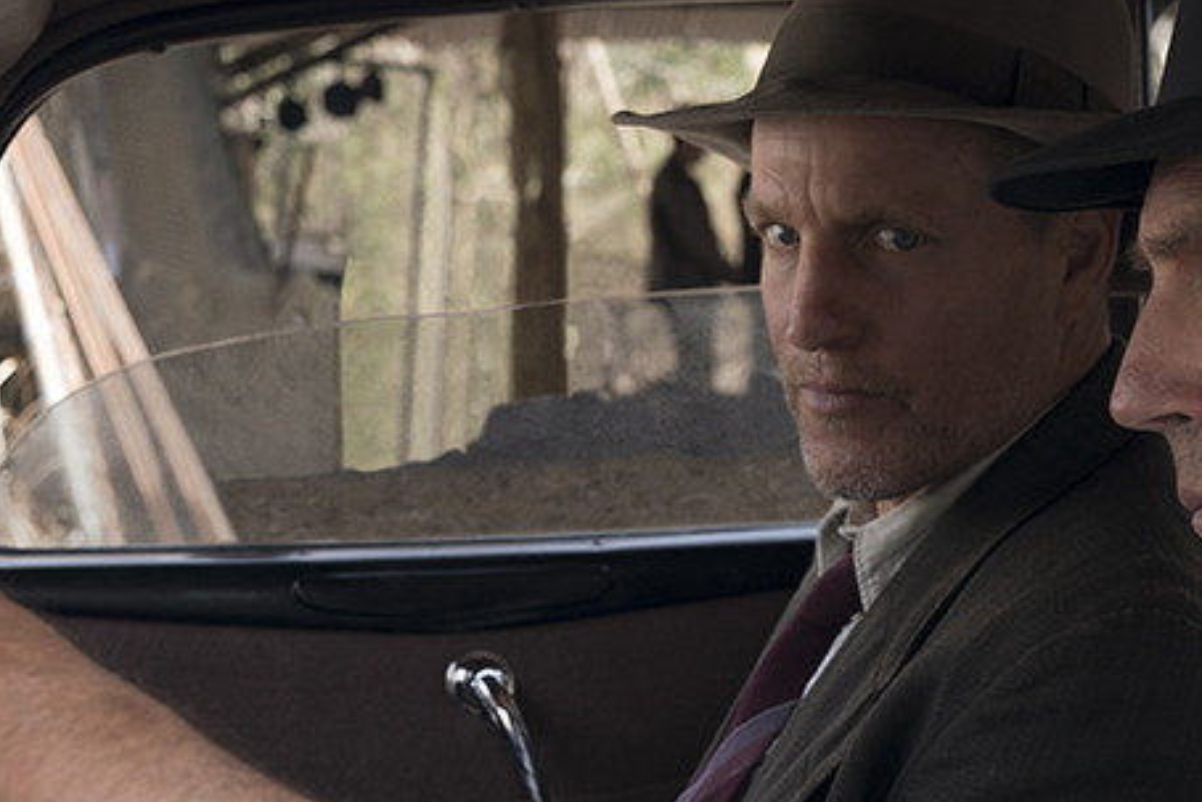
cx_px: 770
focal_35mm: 97
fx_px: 3240
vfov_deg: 14.1
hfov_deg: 21.0
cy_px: 393
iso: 500
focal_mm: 44
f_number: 6.3
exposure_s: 1/250
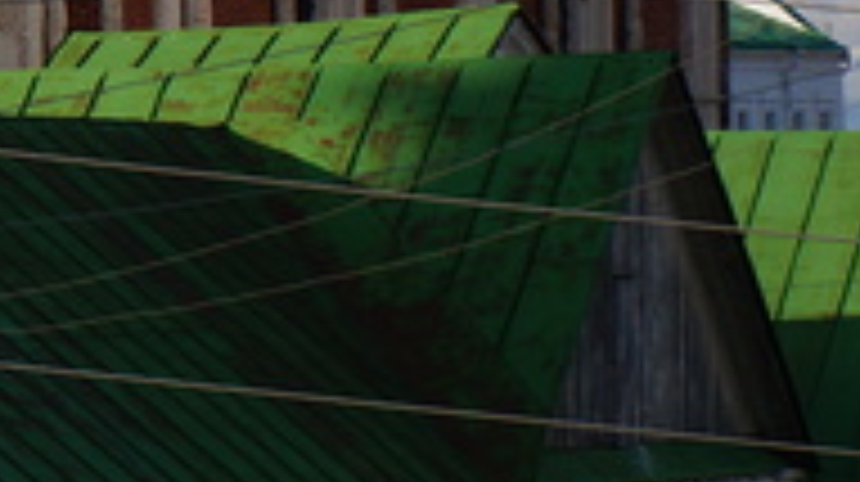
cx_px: -824
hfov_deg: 7.3
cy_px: -709
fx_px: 6523
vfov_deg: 4.1
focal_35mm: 286
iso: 100
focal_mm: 41
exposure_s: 1/250
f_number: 9
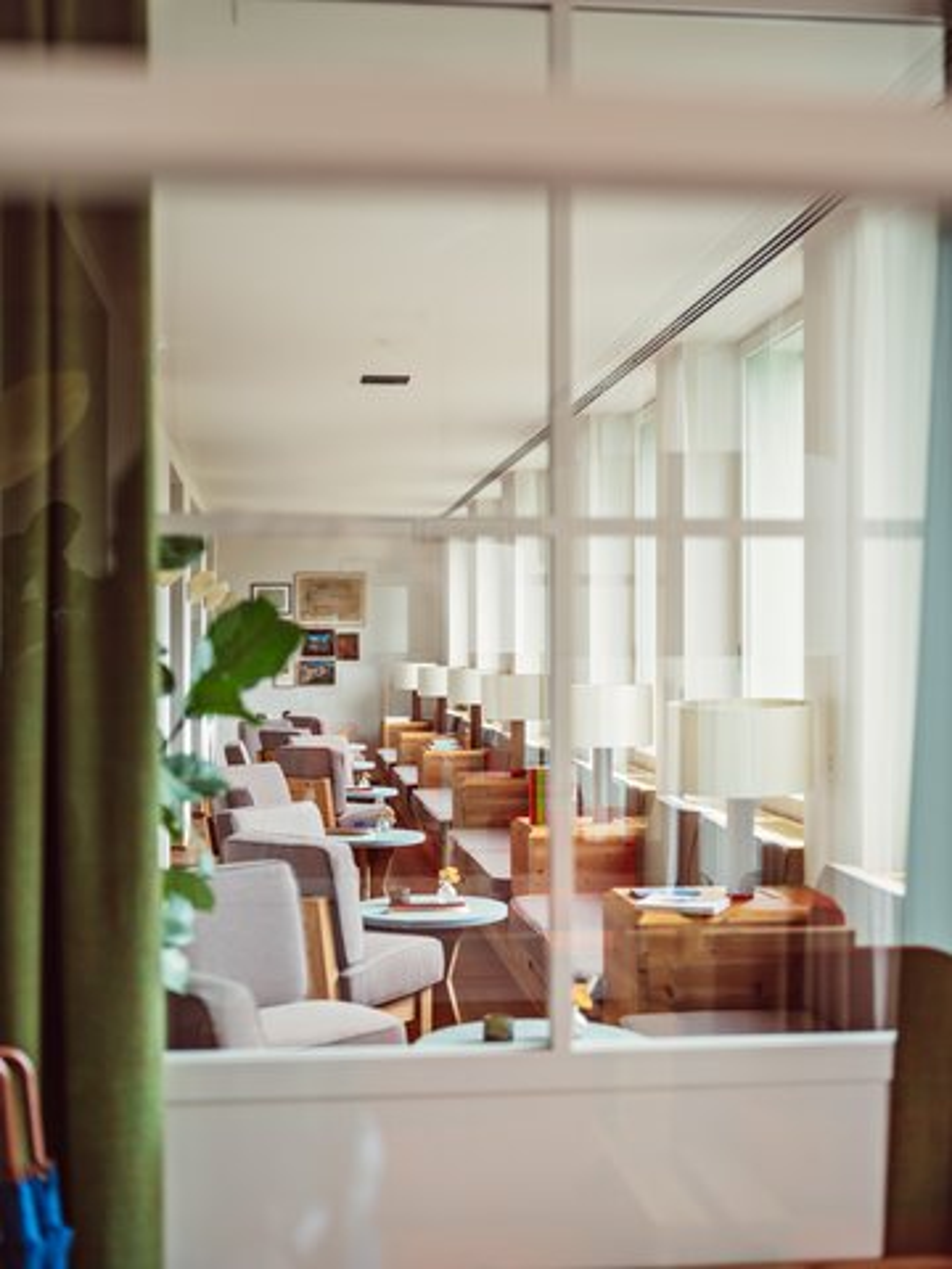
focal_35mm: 44
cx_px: 476
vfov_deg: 42.9
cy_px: 634
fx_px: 1613
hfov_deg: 32.9
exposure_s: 1/60
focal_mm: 55
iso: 100
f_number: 2.2
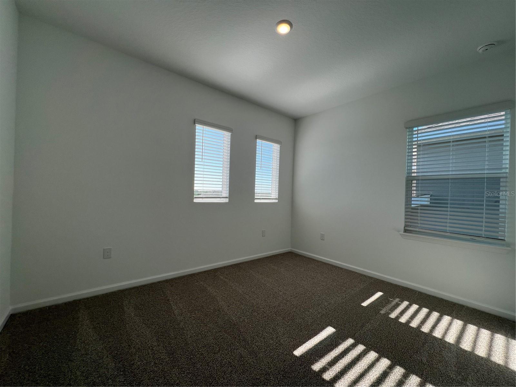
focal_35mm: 13
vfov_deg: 89.9
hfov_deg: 106.2
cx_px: 258
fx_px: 194
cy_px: 194
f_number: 1.8
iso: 32
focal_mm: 1.57
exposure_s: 1/342
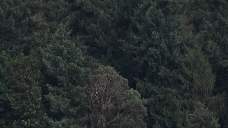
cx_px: 65
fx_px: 9736
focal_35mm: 1610
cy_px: 192
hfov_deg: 1.3
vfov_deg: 0.8
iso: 100
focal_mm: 98.1
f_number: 5
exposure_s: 1/400
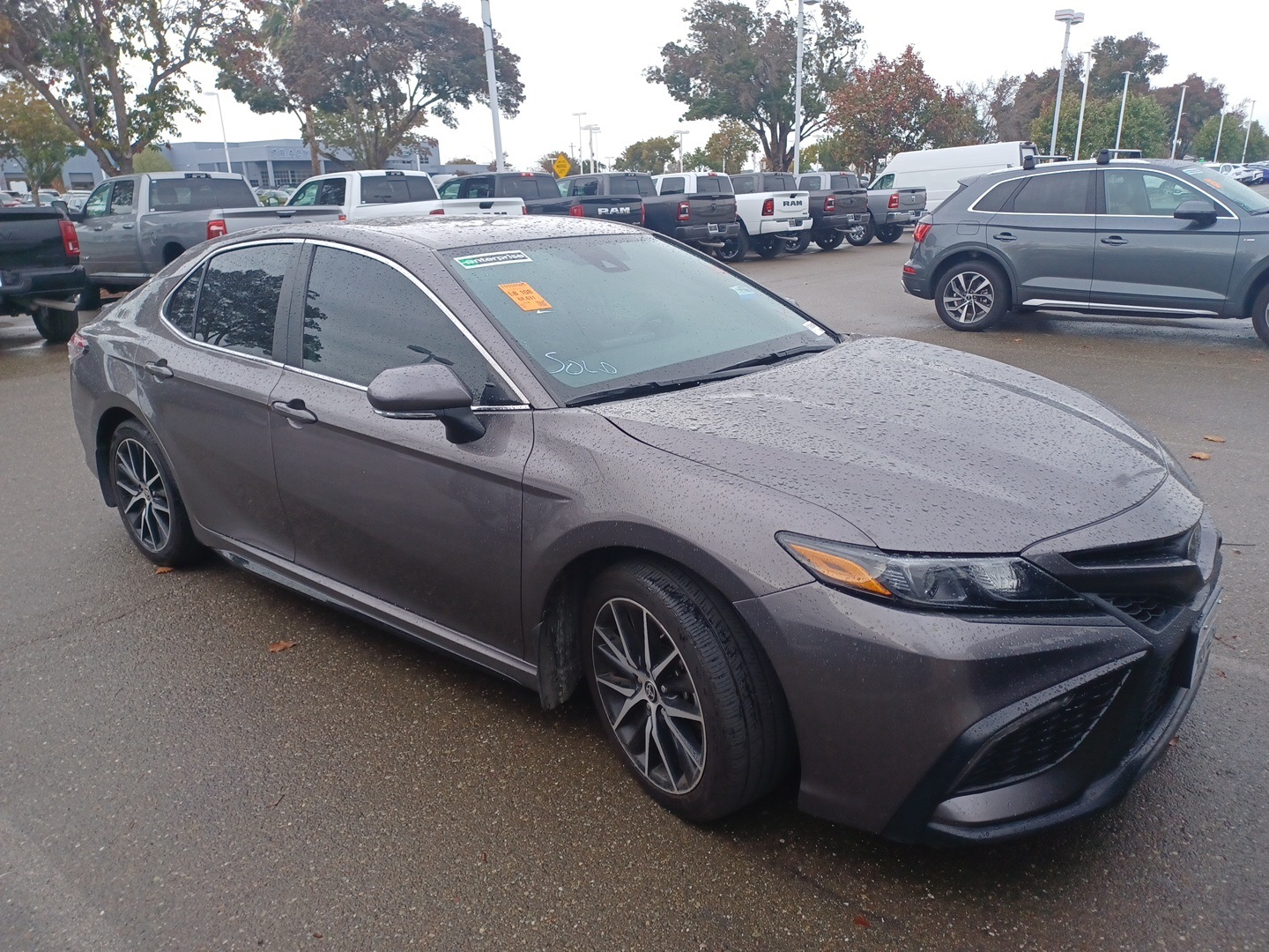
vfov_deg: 54.9
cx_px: 634
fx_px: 916
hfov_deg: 69.4
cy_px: 476
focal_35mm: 25
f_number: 1.8
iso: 49
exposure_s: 1/50
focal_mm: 4.6
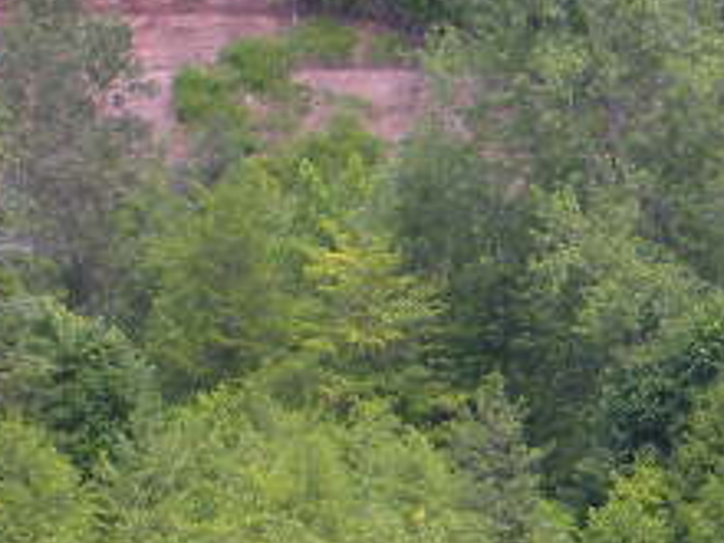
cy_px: 290
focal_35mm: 298
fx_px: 6233
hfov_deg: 6.6
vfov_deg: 5.0
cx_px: 635
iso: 64
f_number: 4.6
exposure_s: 1/152
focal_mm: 11.2
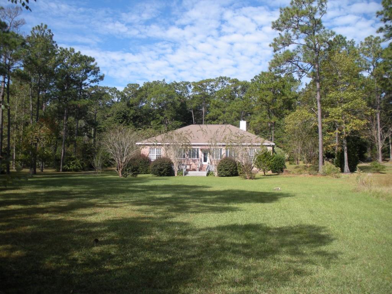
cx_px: 196
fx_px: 408
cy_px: 147
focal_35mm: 36
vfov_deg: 39.7
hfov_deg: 51.4
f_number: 3.5
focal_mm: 6.3
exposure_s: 1/450
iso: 64
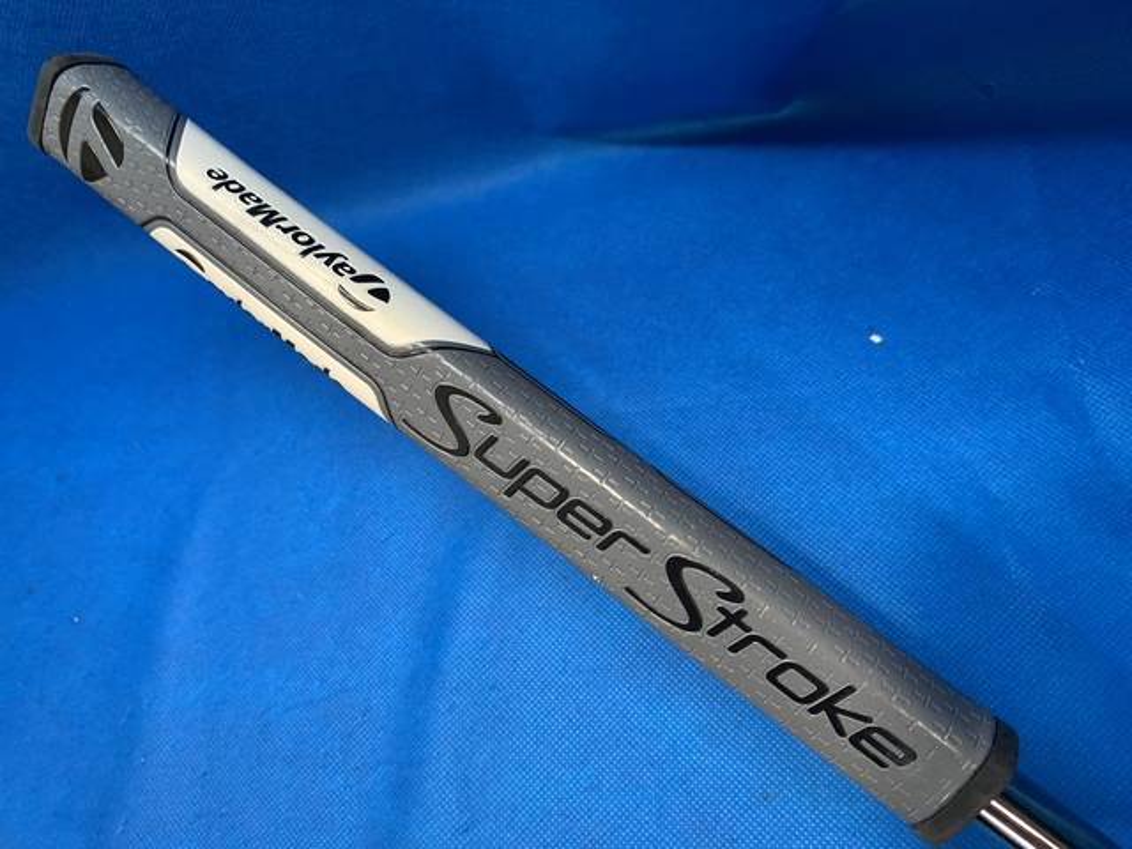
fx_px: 850
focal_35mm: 26
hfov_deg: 67.3
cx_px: 566
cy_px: 424
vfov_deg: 53.1
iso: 100
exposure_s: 1/60
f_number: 1.8
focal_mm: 4.25
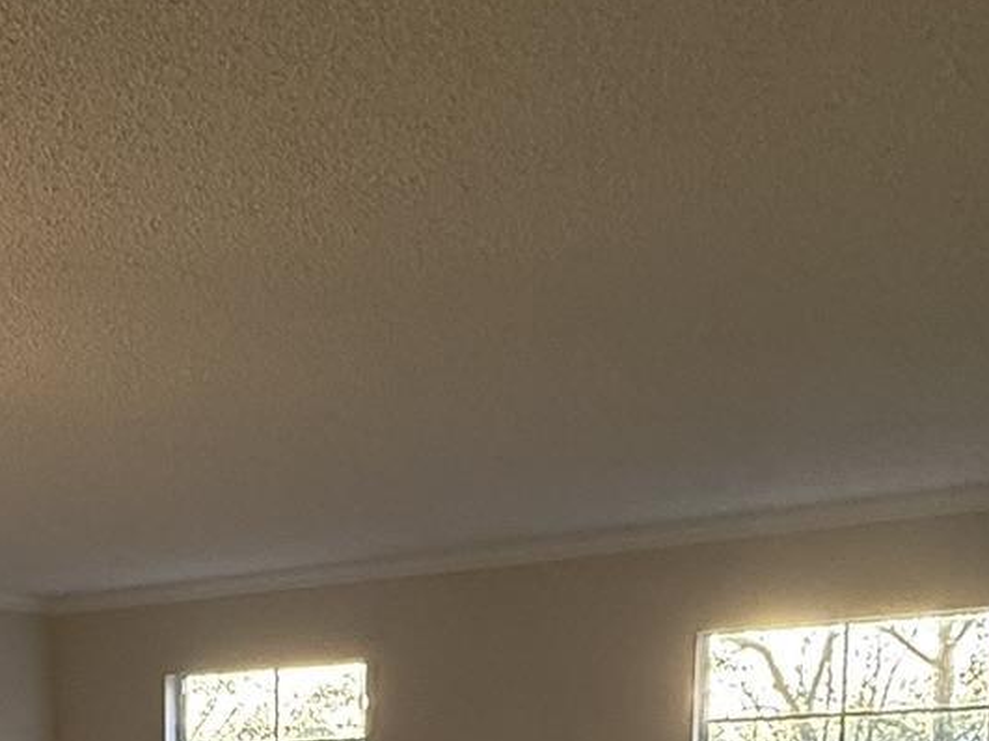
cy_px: 1022
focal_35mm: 54
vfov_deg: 23.2
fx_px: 1542
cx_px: 26
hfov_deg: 32.9
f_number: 2.2
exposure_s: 1/120
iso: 160
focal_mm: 2.22
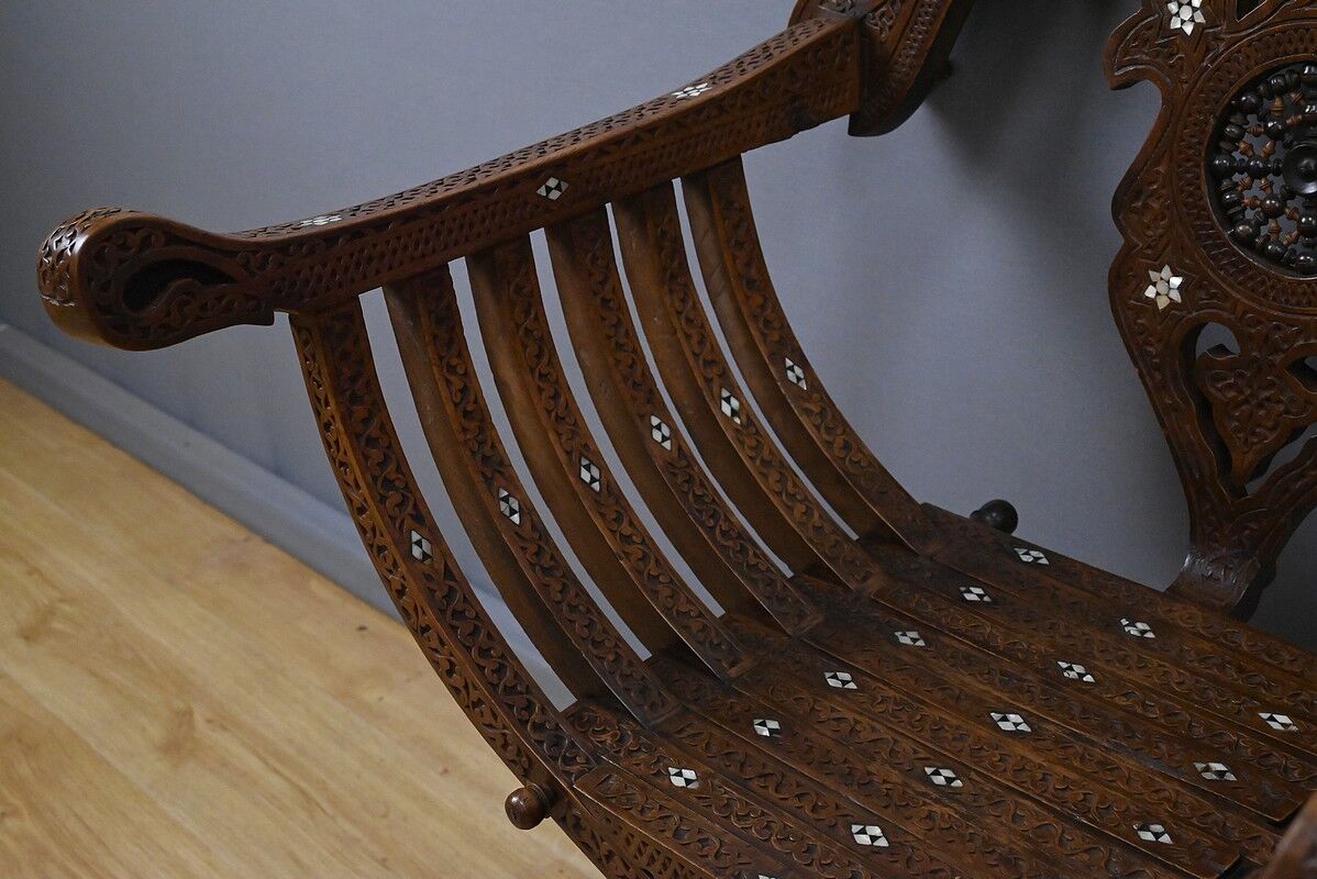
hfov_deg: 39.6
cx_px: 658
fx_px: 1830
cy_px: 440
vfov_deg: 27.0
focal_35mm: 50
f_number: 11
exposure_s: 1/100
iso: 8000
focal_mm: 50
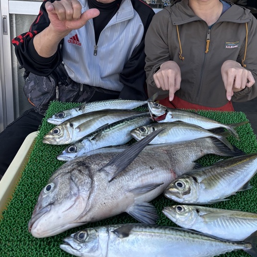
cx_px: 145
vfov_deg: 43.7
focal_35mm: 37
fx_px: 311
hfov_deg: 44.8
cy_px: 69
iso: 50
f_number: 1.6
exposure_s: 1/684
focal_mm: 5.96
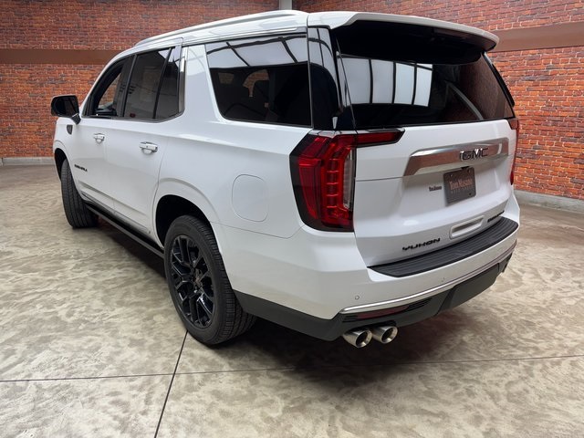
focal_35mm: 24
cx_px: 292
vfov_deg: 56.8
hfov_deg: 71.6
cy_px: 219
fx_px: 405
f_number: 1.78
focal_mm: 6.76
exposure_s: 1/122
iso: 50
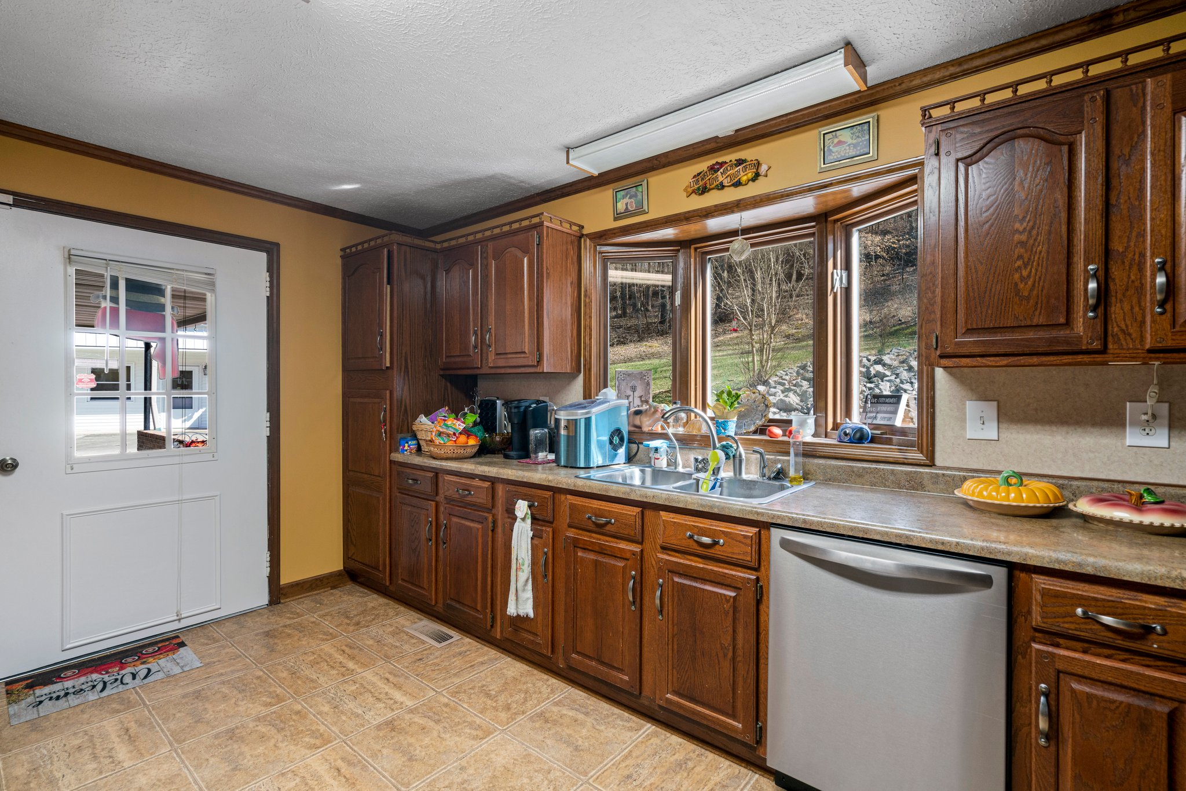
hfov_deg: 96.7
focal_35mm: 16
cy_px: 396
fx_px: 527
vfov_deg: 73.8
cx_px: 593
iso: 400
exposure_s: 1/8
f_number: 7.1
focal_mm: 16
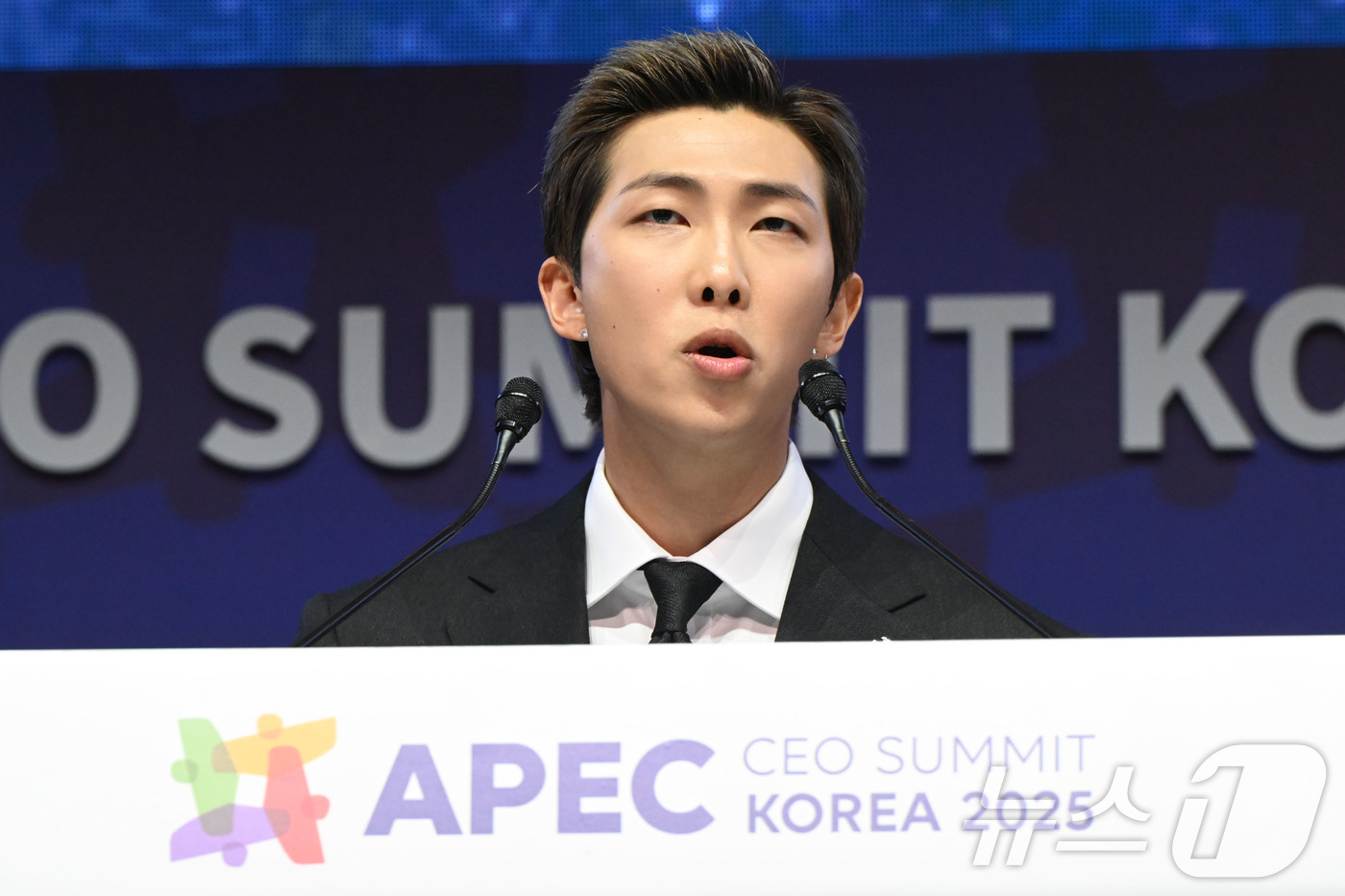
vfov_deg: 3.4
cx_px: 672
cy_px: 448
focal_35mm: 400
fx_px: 14942
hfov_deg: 5.2
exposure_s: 1/160
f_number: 11
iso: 6400
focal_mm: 400
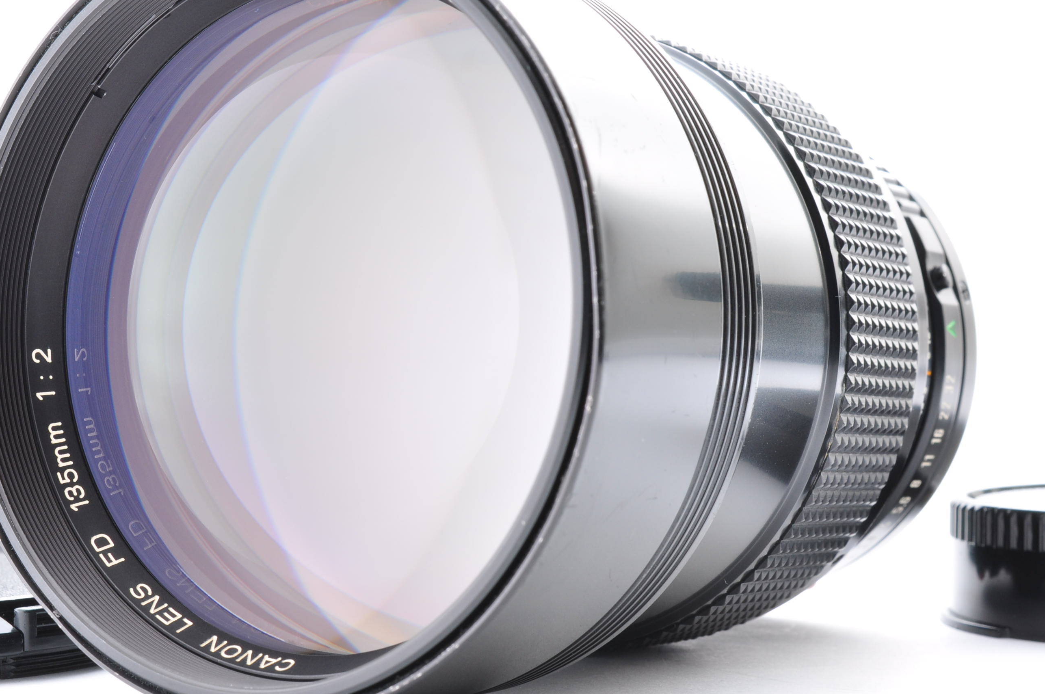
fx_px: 2174
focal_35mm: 75
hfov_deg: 27.0
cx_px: 456
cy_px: 319
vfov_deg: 18.1
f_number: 18
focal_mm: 40
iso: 200
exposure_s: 1/200
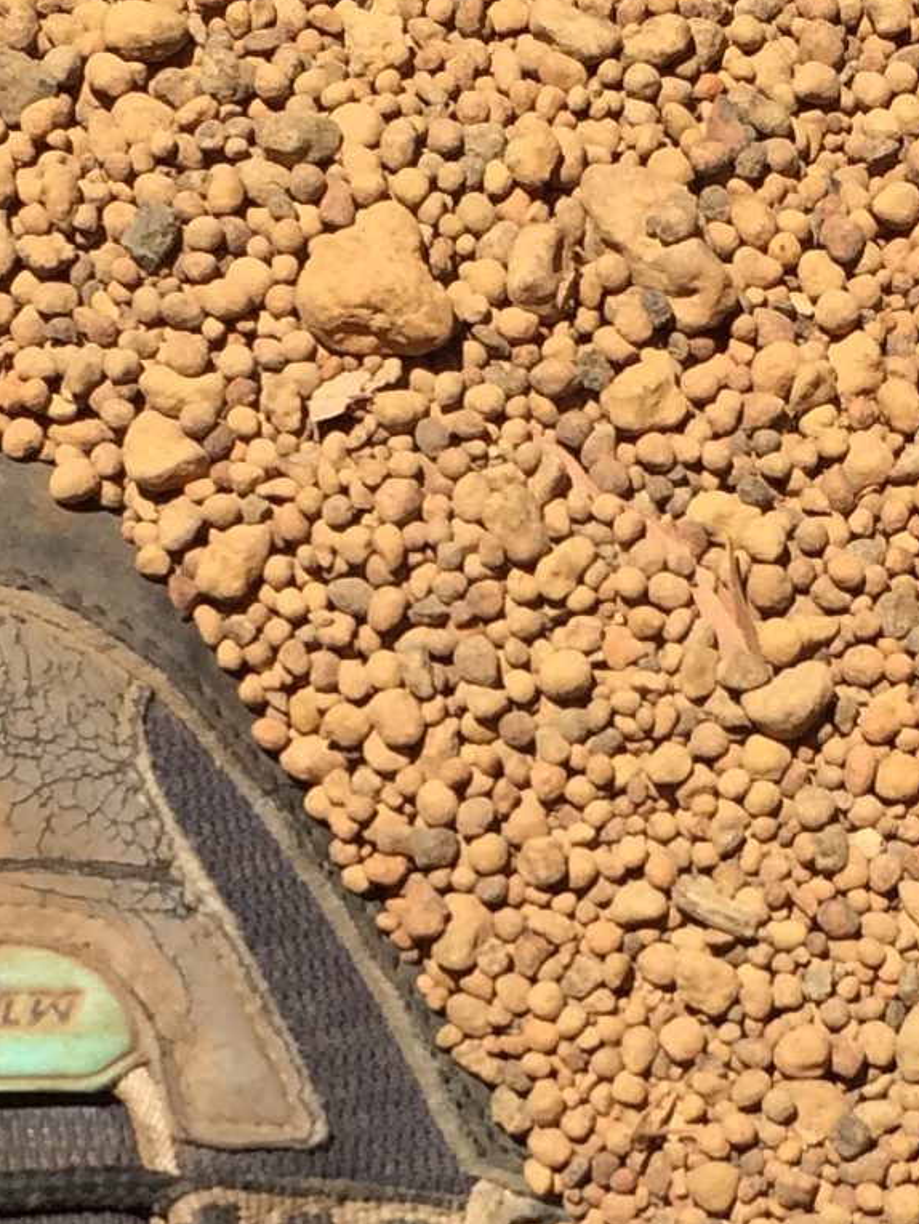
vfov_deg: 15.2
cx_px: 239
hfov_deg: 11.6
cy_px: 1128
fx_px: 4530
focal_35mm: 128
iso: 32
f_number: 2.2
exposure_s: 1/2415
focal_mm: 4.12
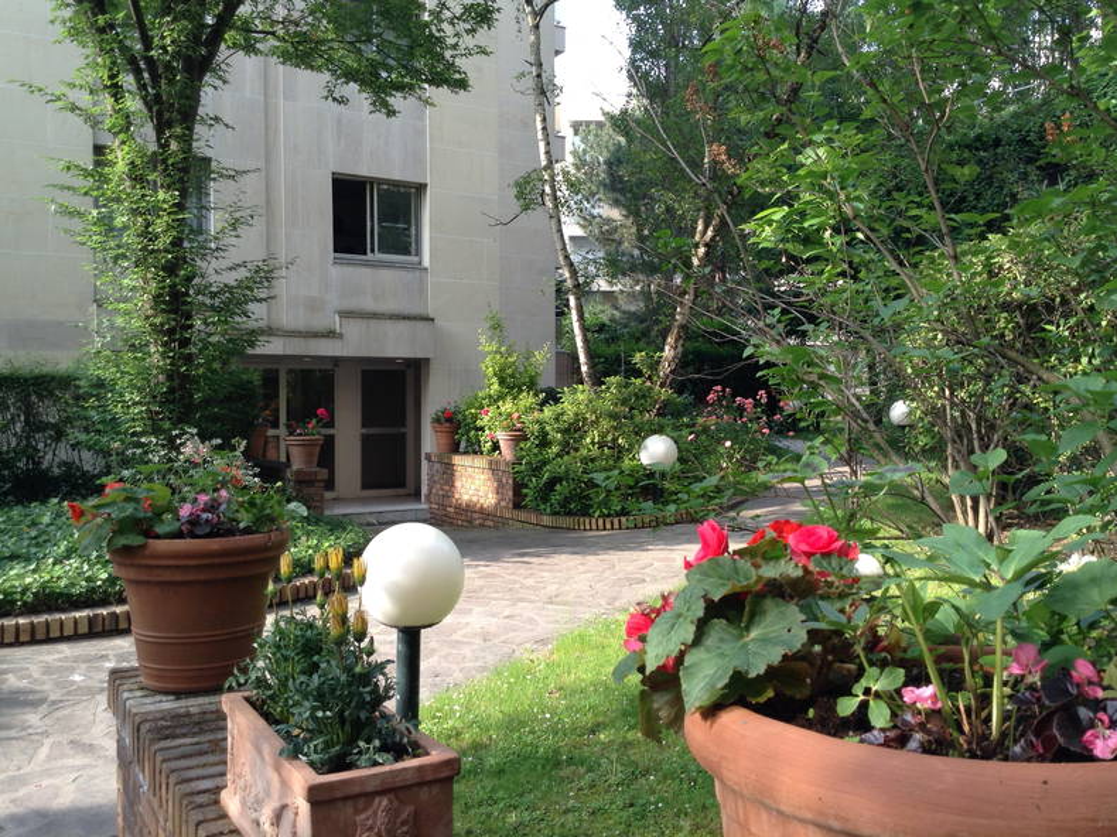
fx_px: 1065
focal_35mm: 33
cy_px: 418
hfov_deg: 55.4
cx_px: 558
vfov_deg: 42.9
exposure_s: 1/124
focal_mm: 3.3
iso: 32
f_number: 2.4
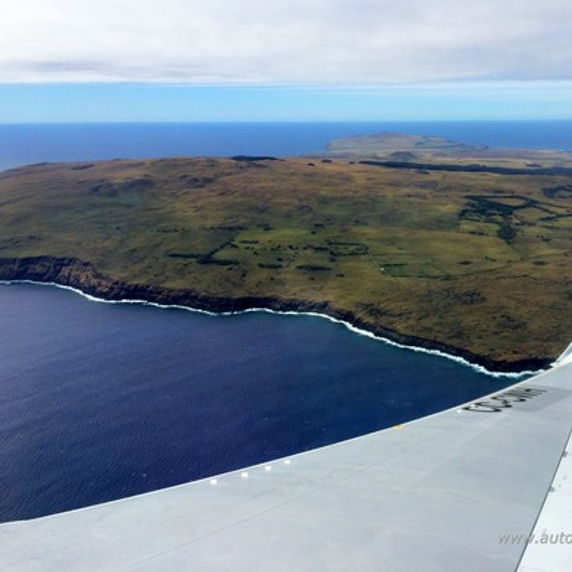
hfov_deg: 46.6
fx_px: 654
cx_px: 373
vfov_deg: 47.2
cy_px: 281
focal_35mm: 35
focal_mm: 4.15
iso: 32
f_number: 2.2
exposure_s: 1/1786
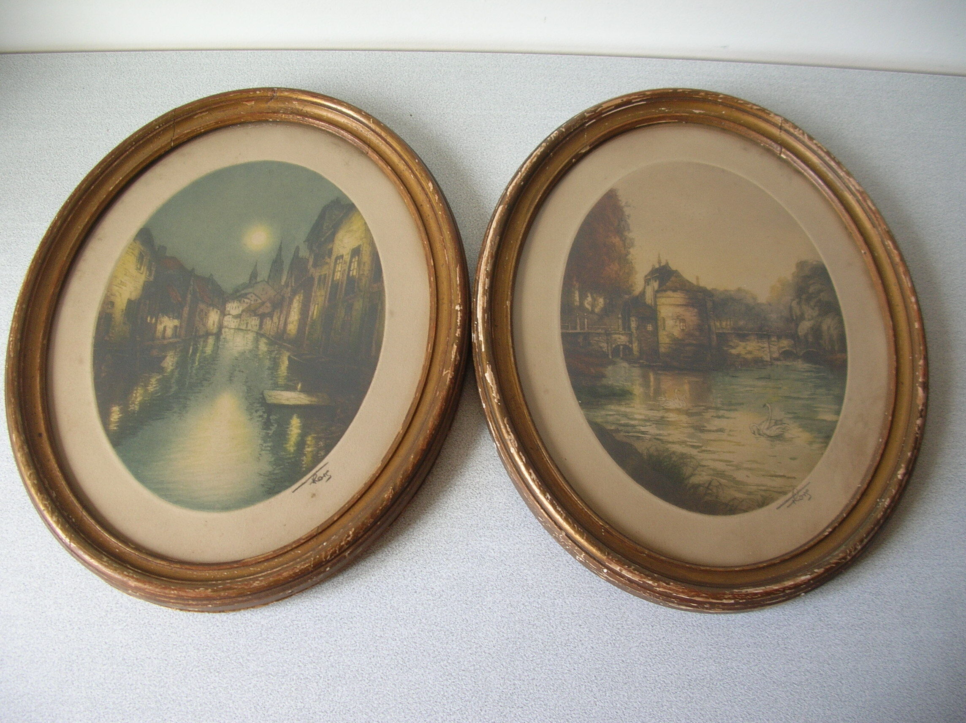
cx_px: 483
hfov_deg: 52.7
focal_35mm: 35
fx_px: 976
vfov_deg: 40.6
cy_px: 362
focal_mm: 5.8
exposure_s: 1/16
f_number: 2.8
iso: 50
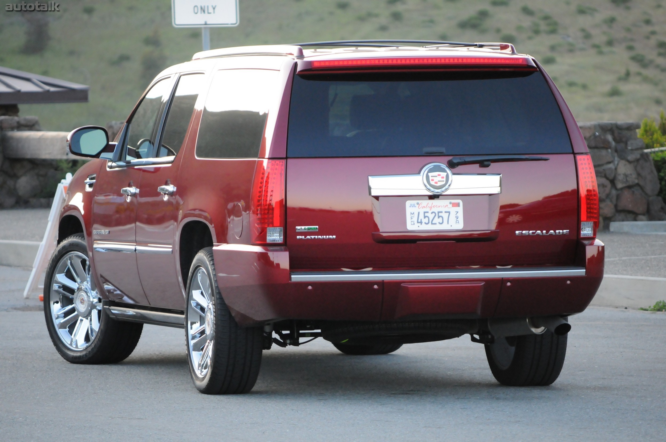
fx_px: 4574
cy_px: 221
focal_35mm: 248
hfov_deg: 8.3
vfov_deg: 5.5
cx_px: 333
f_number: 5.3
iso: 2000
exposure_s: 1/500
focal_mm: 165
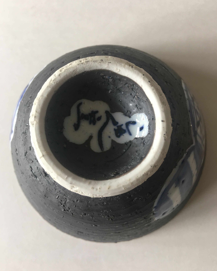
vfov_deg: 57.1
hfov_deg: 47.1
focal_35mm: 31
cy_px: 125
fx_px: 249
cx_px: 109
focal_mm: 4.15
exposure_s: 1/33
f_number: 2.2
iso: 25
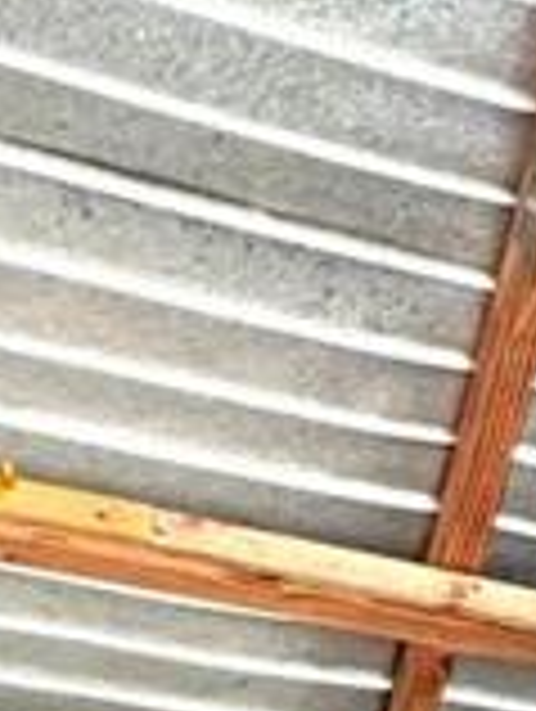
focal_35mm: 106
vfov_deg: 15.6
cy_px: 1318
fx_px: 2183
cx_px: 1482
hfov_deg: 10.7
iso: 320
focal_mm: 2.22
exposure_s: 1/99
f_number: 2.2
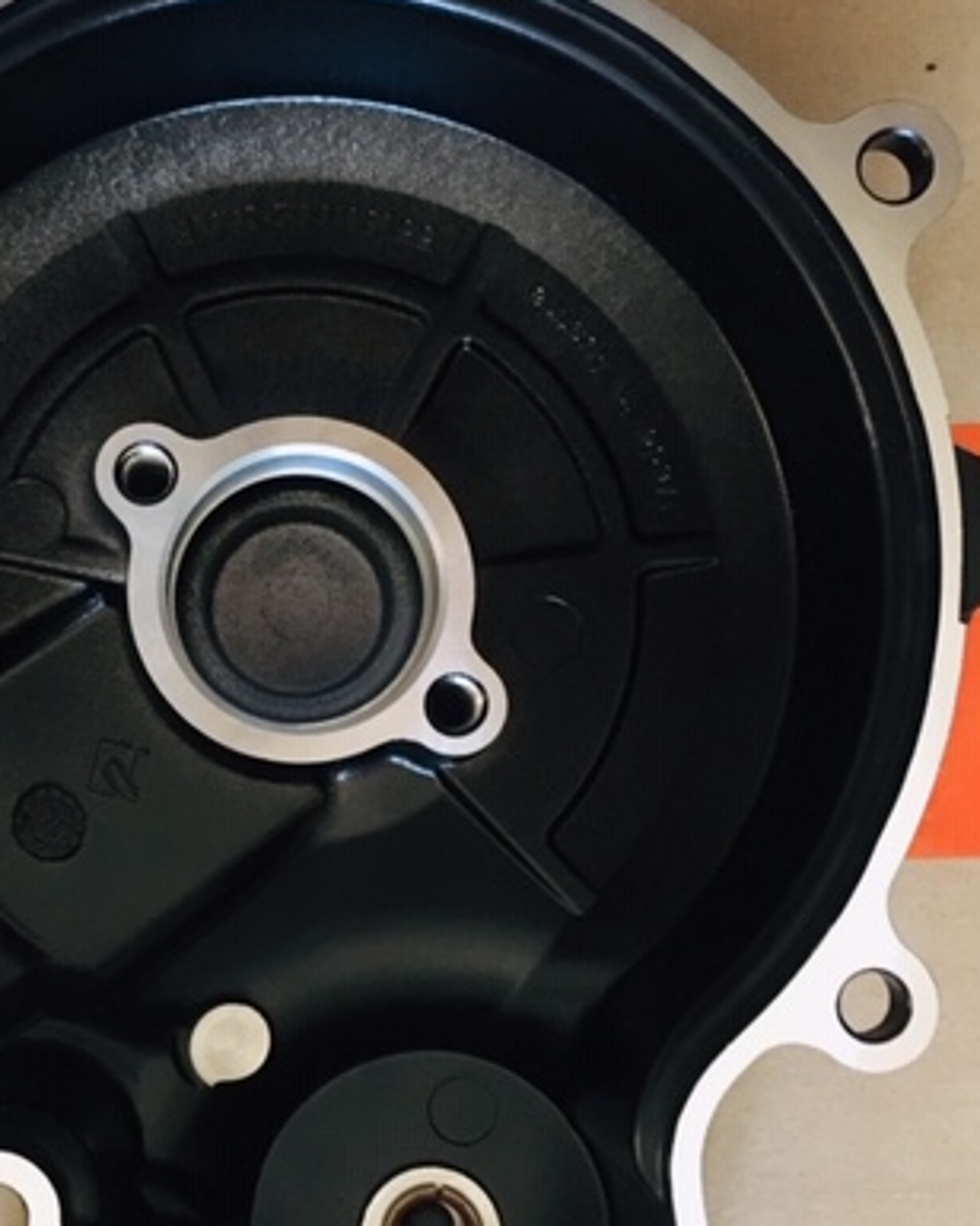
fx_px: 1704
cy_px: 736
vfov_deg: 39.4
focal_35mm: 47
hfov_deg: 31.7
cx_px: 290
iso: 320
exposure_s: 1/17
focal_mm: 4.15
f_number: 2.2
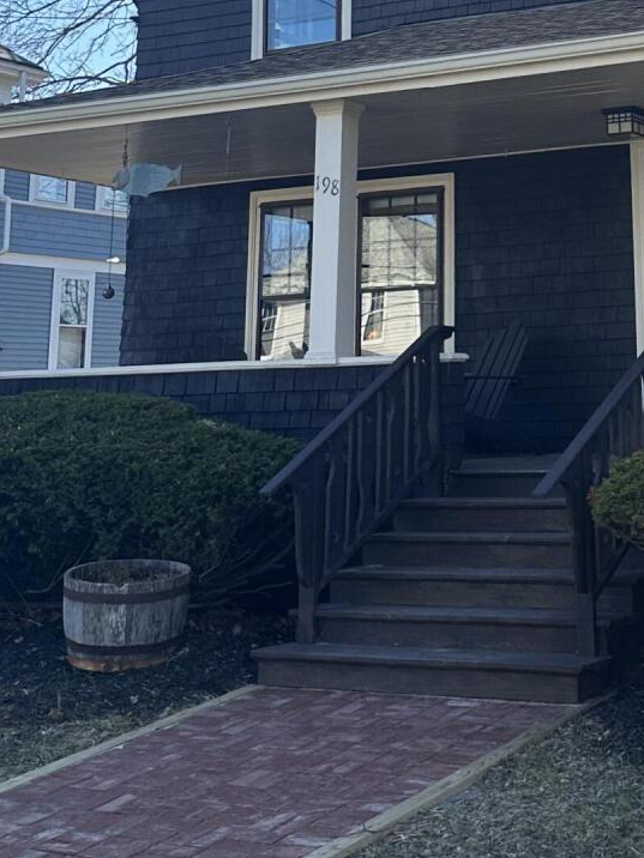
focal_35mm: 67
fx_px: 1662
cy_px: 8
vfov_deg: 27.4
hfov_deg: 21.5
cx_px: 550
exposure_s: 1/1541
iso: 80
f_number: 1.78
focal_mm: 6.86
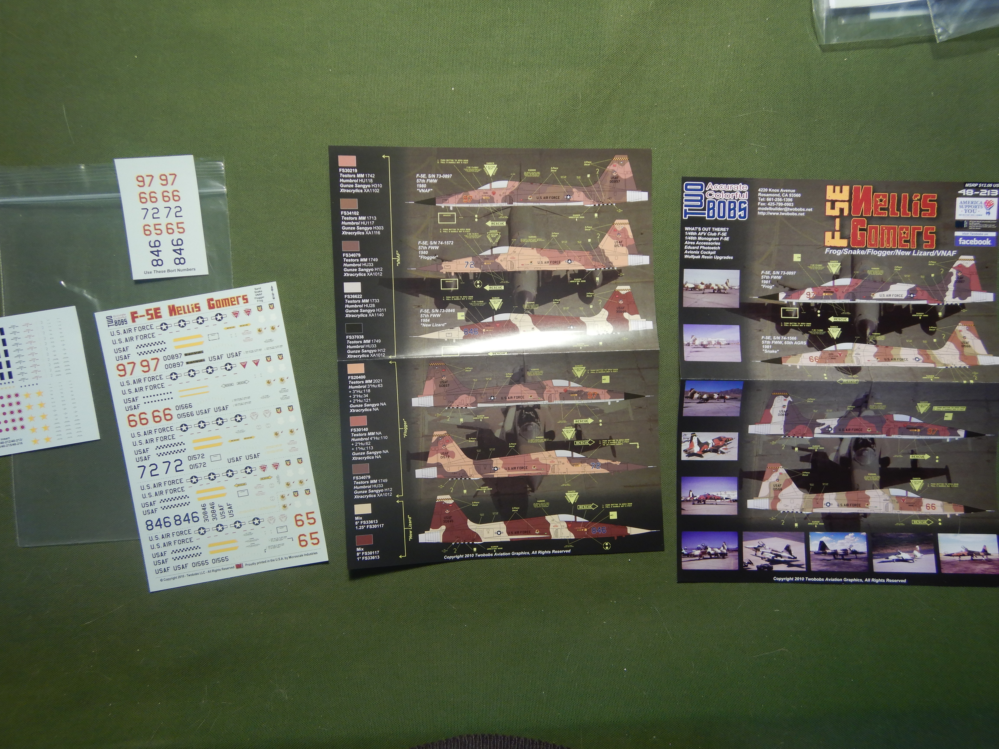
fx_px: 693
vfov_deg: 56.8
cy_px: 374
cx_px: 500
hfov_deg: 71.6
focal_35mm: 24
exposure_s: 1/30
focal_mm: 4.3
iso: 125
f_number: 2.8
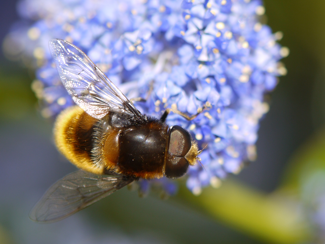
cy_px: 125
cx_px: 169
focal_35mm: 143
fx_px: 1343
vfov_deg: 10.4
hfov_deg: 13.8
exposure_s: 1/400
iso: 100
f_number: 5
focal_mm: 67
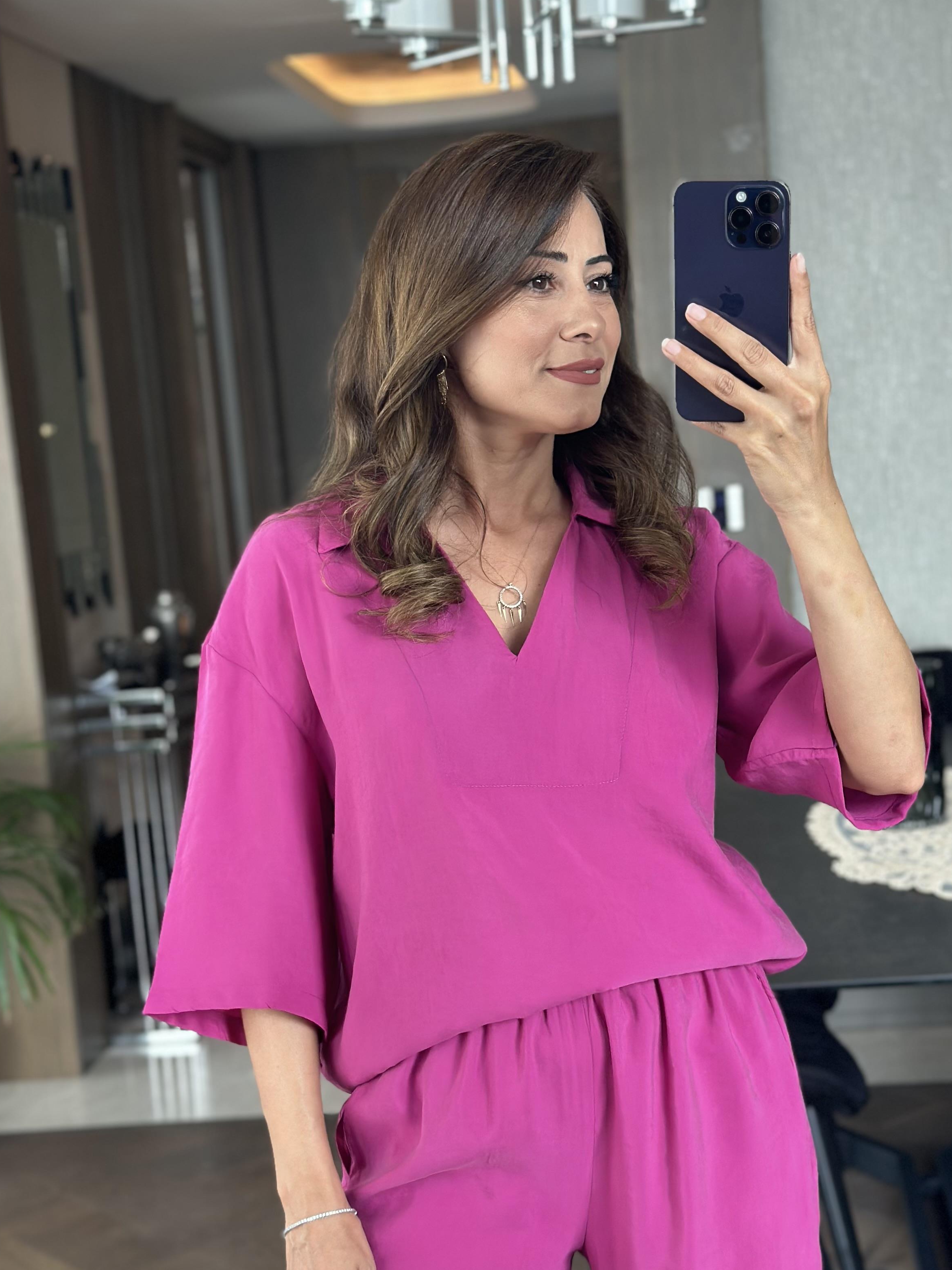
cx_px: 545
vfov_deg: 31.2
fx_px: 2274
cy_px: 727
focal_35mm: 62
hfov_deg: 23.6
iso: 125
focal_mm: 6.86
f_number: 1.78
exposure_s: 1/83
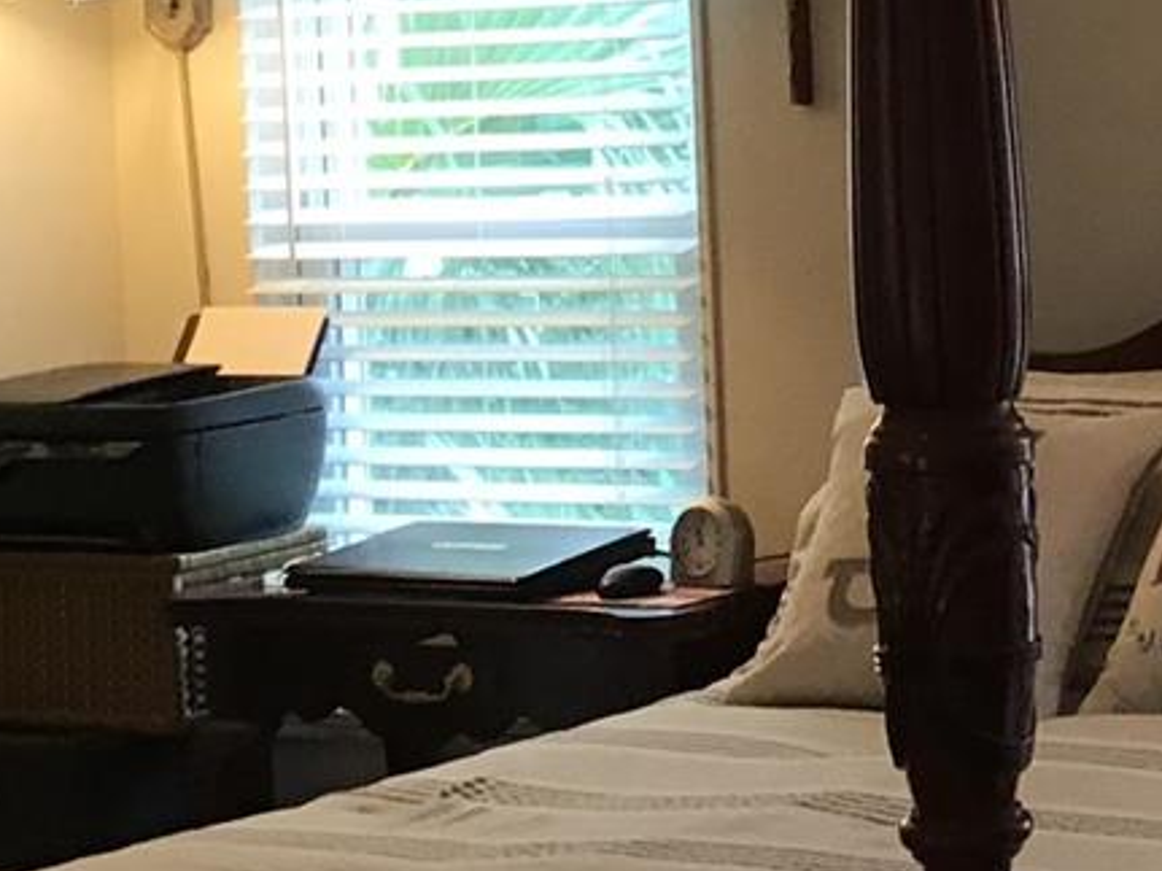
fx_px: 3859
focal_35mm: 115
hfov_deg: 16.4
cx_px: 1424
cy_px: 102
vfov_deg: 12.8
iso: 80
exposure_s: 1/33
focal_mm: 3.3
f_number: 2.4
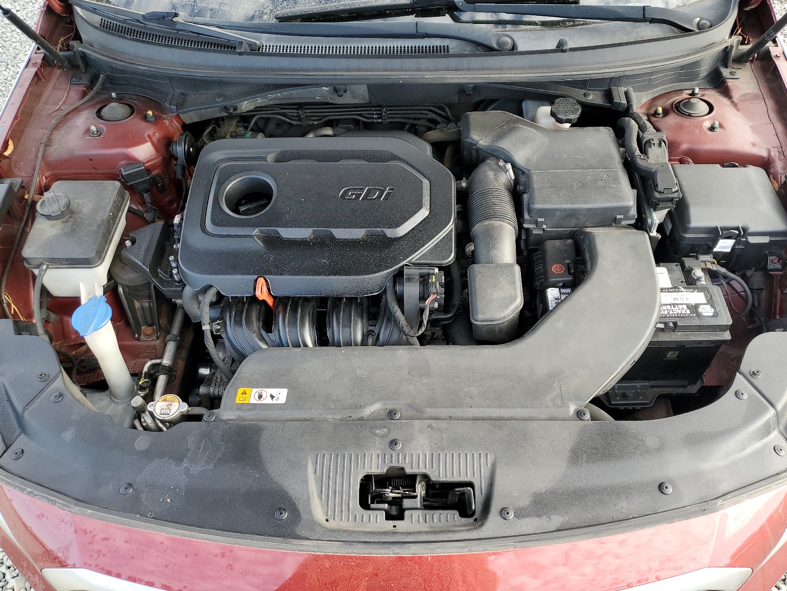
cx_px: 397
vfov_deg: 51.4
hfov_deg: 65.3
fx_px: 614
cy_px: 299
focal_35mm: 27
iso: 50
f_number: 1.5
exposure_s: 1/263
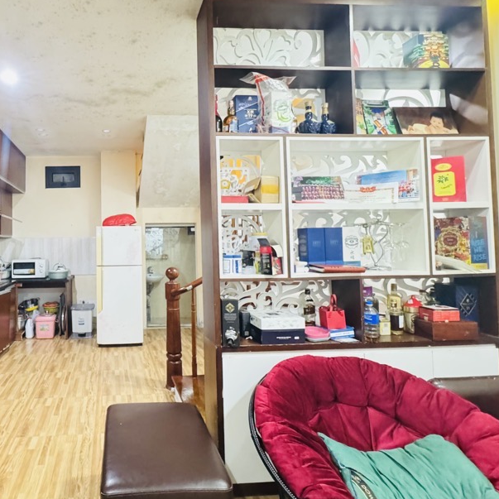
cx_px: 131
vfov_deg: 72.0
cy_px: 228
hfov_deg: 68.0
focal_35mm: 21
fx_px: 342
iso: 1250
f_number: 2.2
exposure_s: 1/33
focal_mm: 2.22
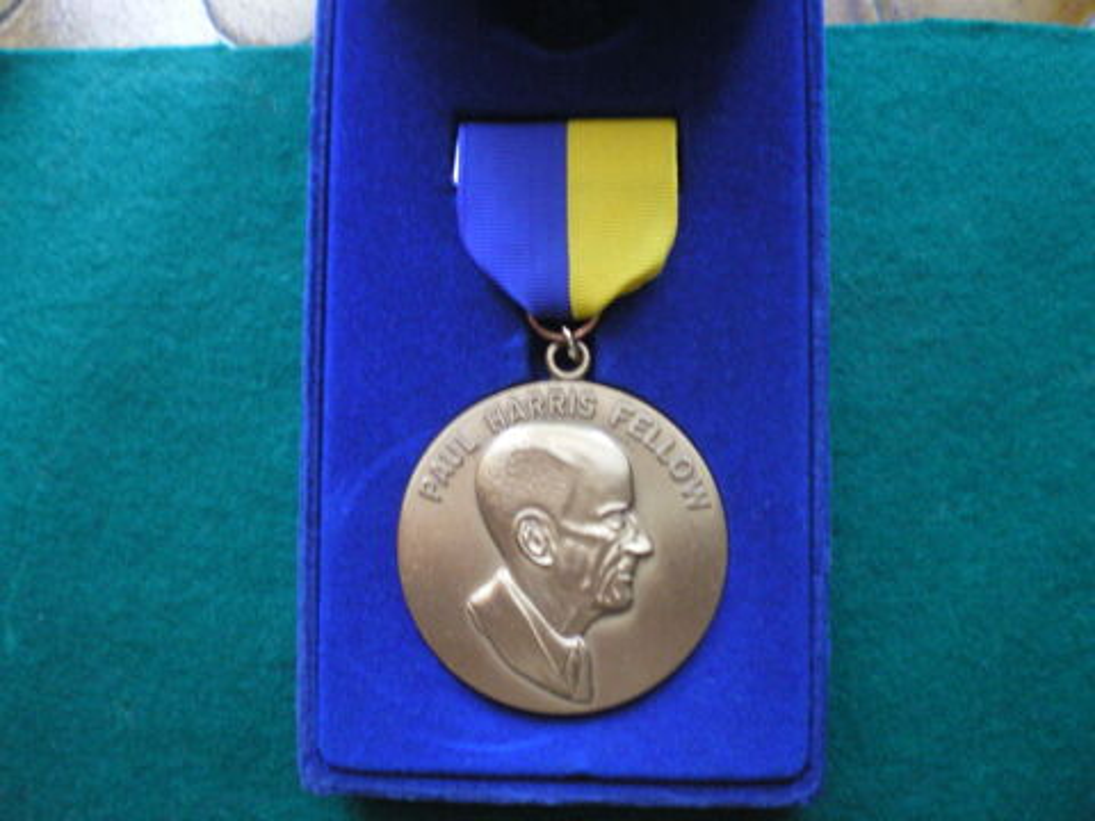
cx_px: 548
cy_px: 410
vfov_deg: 37.7
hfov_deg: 49.0
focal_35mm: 38
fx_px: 1202
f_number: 3.1
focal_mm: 6.3
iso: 400
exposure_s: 1/13
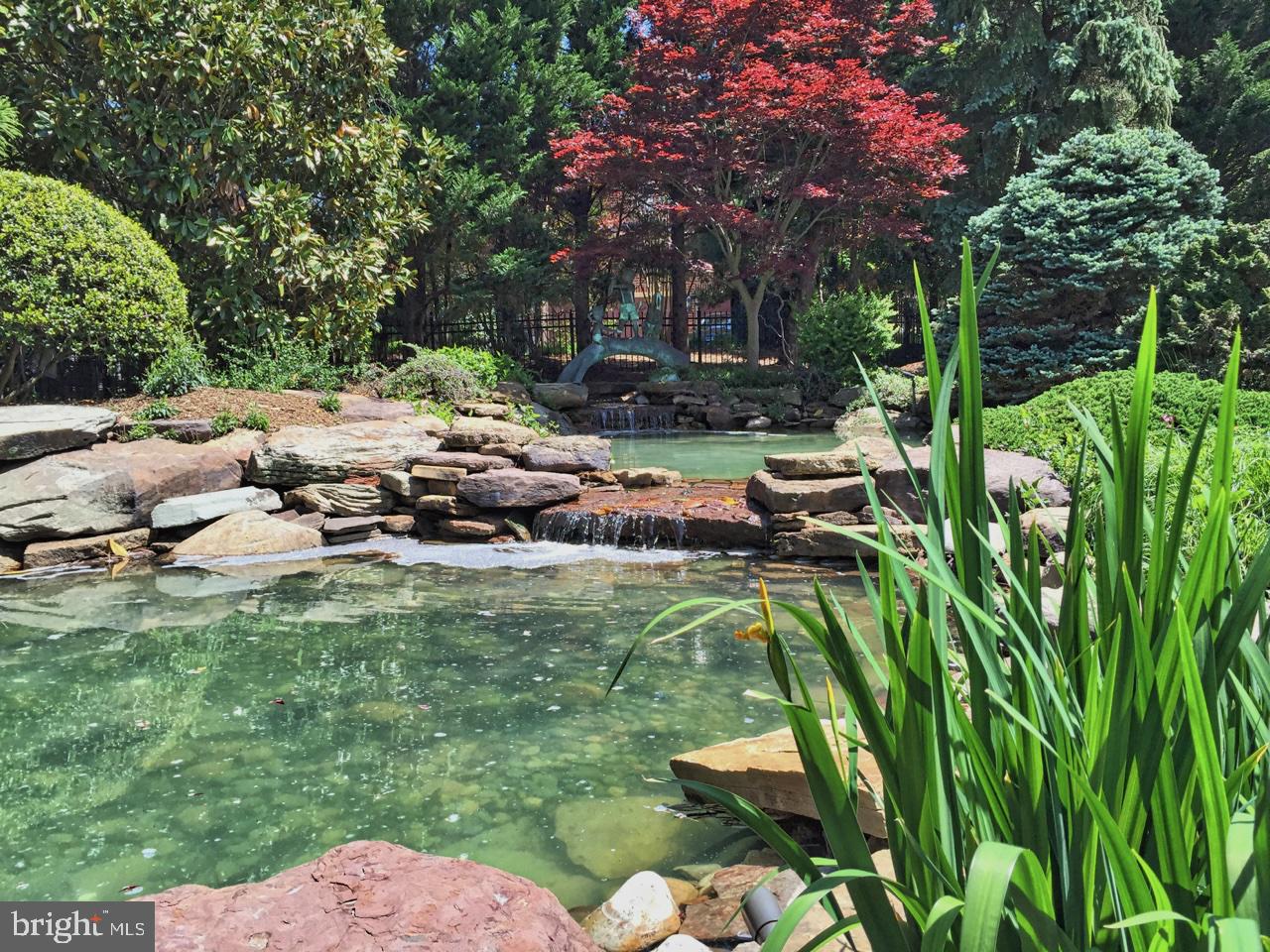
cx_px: 635
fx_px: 1064
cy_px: 476
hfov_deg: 61.7
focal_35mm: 29
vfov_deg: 48.2
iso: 32
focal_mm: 4.15
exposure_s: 1/791
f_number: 2.2
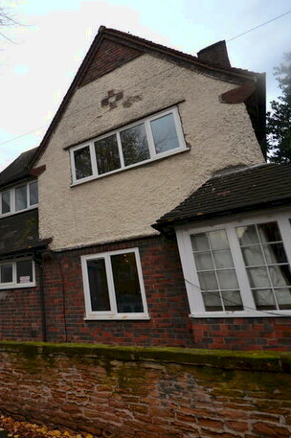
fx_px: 279
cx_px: 5
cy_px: 217
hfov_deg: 46.7
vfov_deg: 76.1
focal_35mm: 23
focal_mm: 10
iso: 280
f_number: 5.6
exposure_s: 1/125
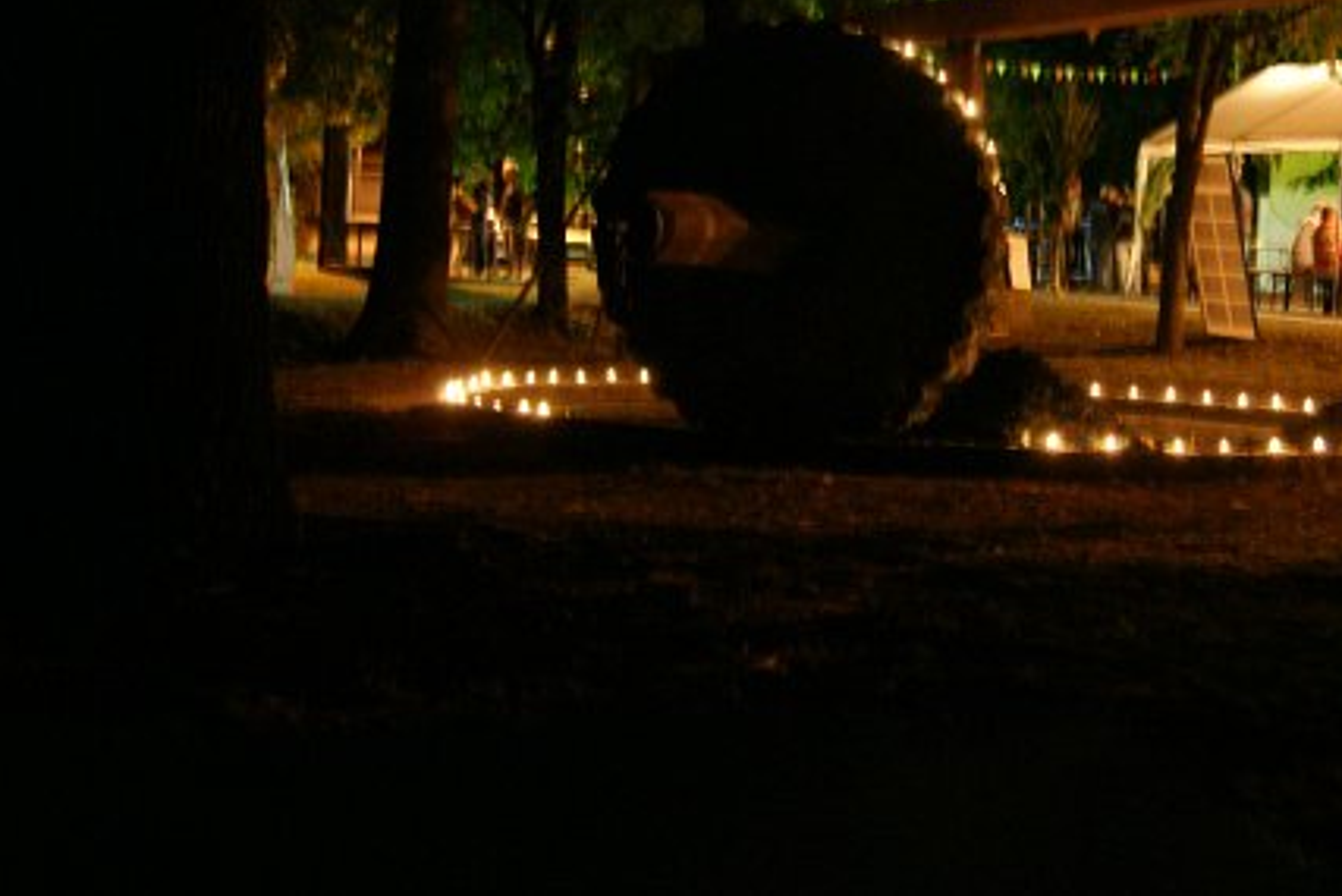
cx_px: 899
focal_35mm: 54
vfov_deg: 24.8
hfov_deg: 36.5
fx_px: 2014
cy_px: 230
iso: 800
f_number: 4
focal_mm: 24
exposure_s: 1.6
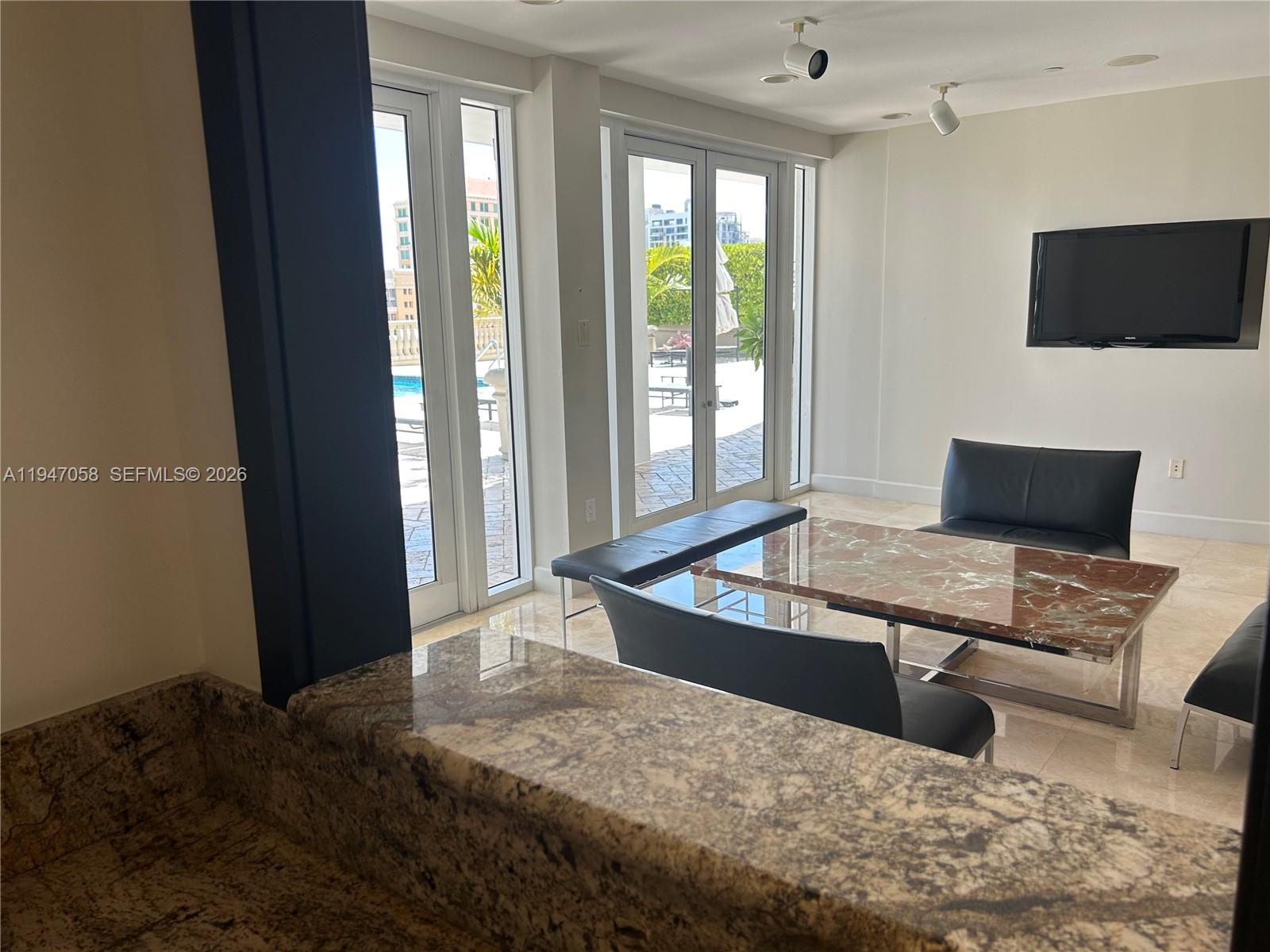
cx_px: 635
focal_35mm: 26
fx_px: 954
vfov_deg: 53.1
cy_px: 476
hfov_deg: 67.3
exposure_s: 1/136
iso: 32
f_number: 1.5
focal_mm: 5.7
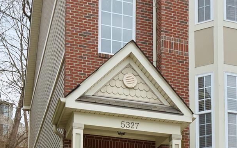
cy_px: 110
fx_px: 439
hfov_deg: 30.0
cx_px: 161
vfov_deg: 19.0
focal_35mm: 68
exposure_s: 1/125
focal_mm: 18
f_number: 9
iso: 250
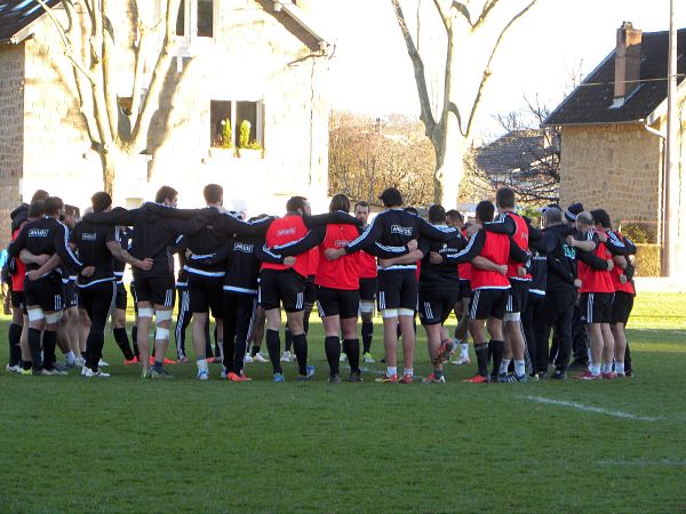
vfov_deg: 7.0
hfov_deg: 9.3
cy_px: 257
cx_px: 343
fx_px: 4201
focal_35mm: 212
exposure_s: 1/56.1
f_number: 4.5
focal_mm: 37.7
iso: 64
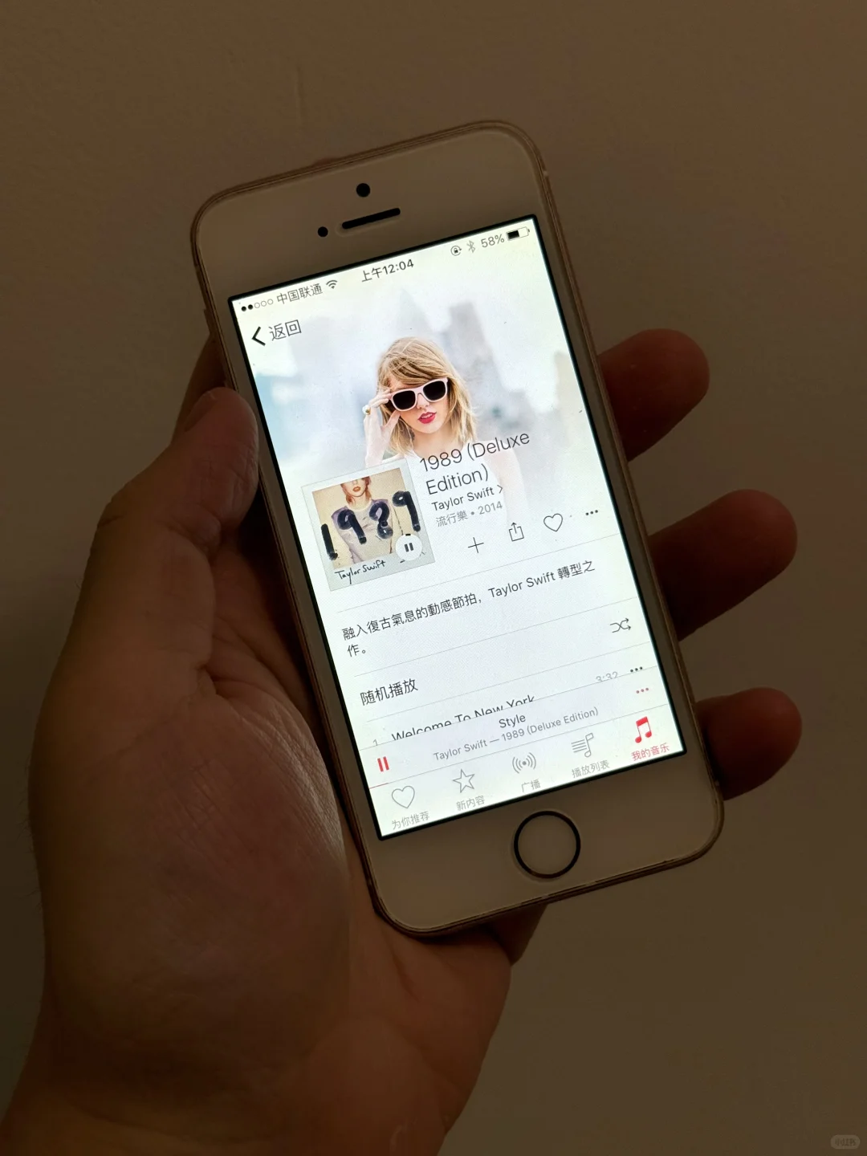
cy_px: 578
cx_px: 434
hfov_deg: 30.3
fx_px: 1603
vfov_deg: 39.7
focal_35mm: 48
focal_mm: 6.76
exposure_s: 1/280
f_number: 1.78
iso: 64
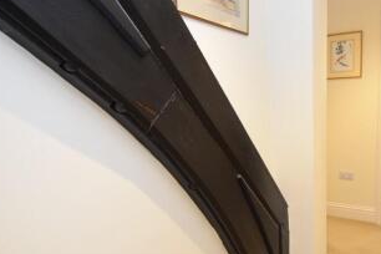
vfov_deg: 46.0
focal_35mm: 28
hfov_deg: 62.4
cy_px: 158
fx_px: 296
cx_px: 278
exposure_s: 1/60
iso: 1000
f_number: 4
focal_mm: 12
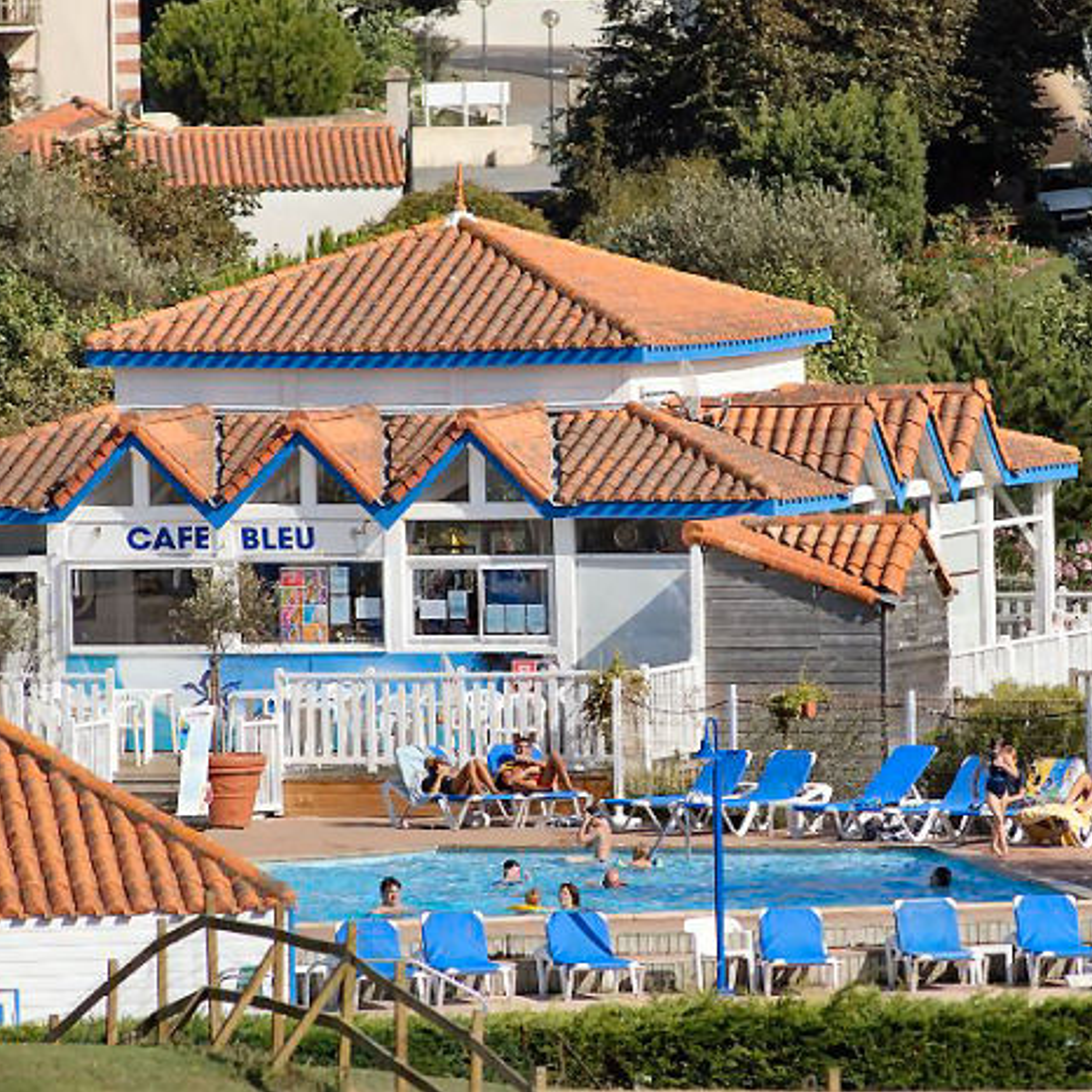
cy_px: 545
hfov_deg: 3.0
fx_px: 20522
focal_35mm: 575
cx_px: 651
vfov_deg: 3.0
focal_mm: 300
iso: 100
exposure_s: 1/1250
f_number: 5
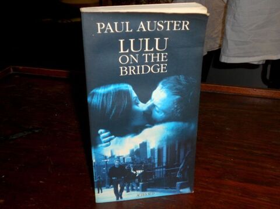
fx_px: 356
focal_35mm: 44
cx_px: 140
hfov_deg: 43.0
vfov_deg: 32.8
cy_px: 104
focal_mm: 7.7
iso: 80
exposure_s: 1/30
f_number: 4.2
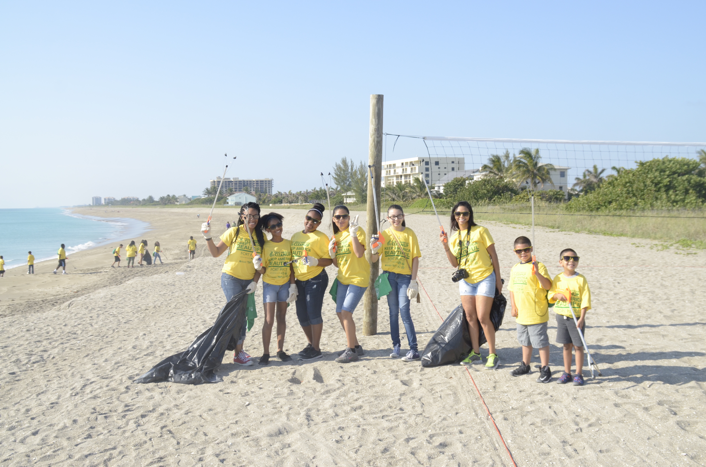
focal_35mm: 42
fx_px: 822
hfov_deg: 46.5
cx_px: 353
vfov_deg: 31.8
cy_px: 234
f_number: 8
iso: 400
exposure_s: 1/1000
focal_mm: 28
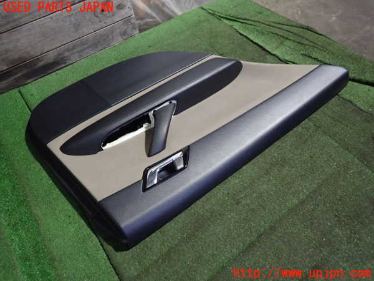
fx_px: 270
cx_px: 187
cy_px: 140
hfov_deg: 69.4
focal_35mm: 25
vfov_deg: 54.9
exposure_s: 1/30
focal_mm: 4.5
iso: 640
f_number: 2
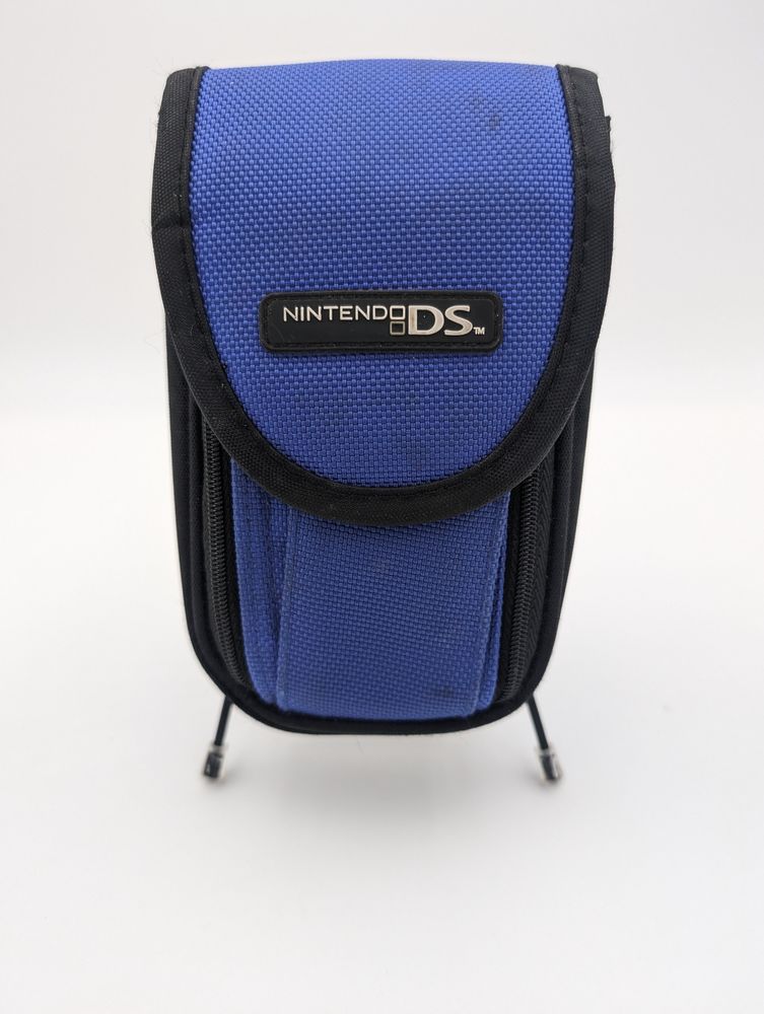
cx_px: 382
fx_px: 704
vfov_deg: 71.5
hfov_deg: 56.9
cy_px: 507
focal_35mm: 24
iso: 240
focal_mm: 6.9
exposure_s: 1/103
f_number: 1.68
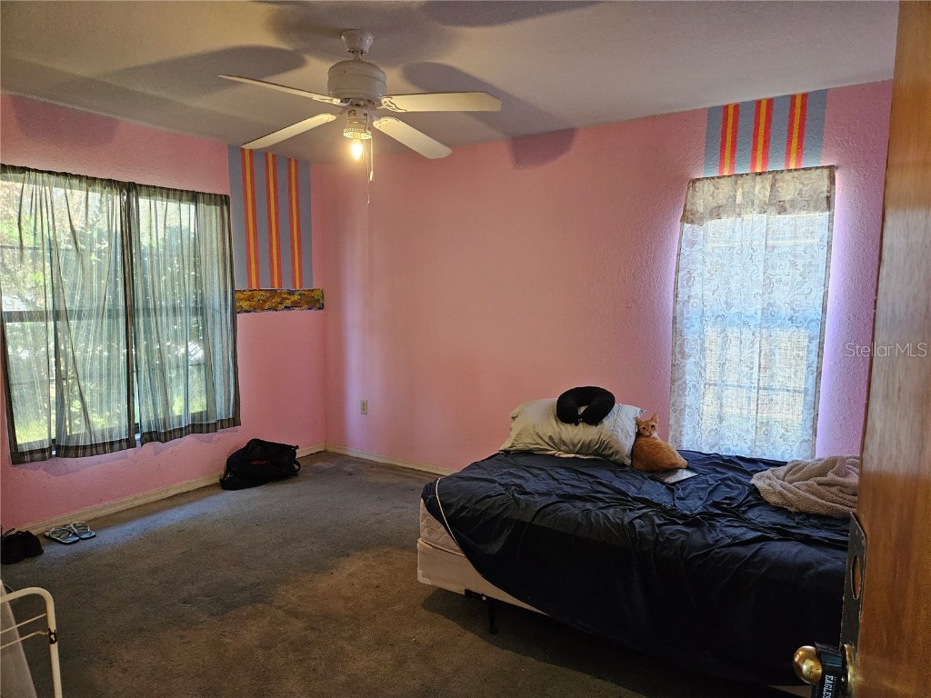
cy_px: 349
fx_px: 619
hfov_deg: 73.9
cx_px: 466
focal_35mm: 23
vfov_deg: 58.9
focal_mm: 5.4
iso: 800
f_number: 1.8
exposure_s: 1/170
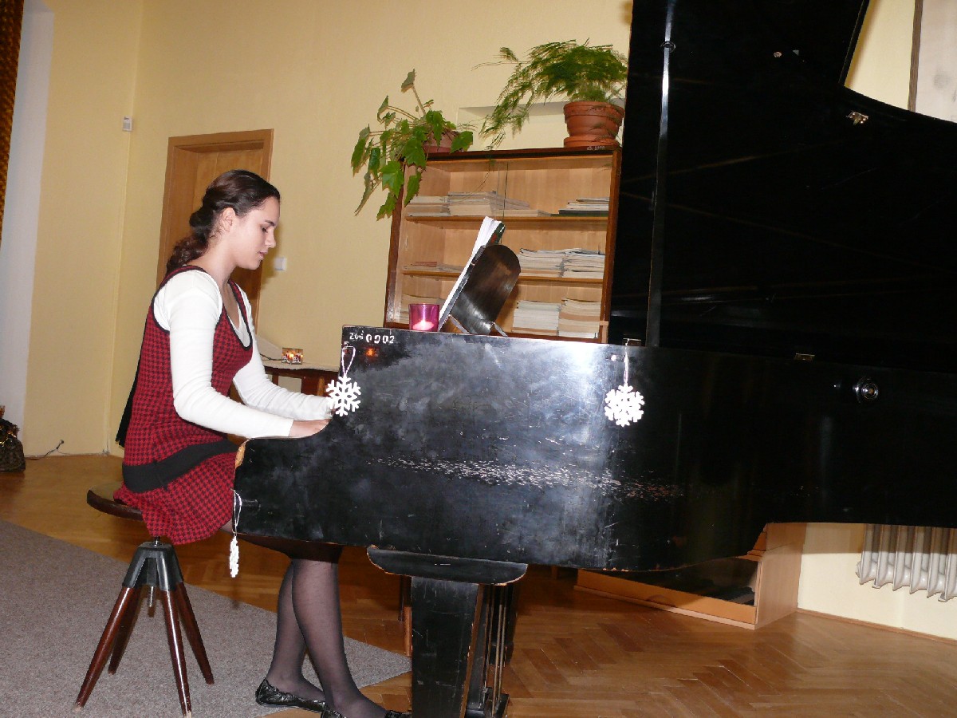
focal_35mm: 40
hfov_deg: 46.8
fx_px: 1106
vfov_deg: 36.0
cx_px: 478
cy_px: 359
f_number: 2.8
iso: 200
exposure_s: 1/30
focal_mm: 8
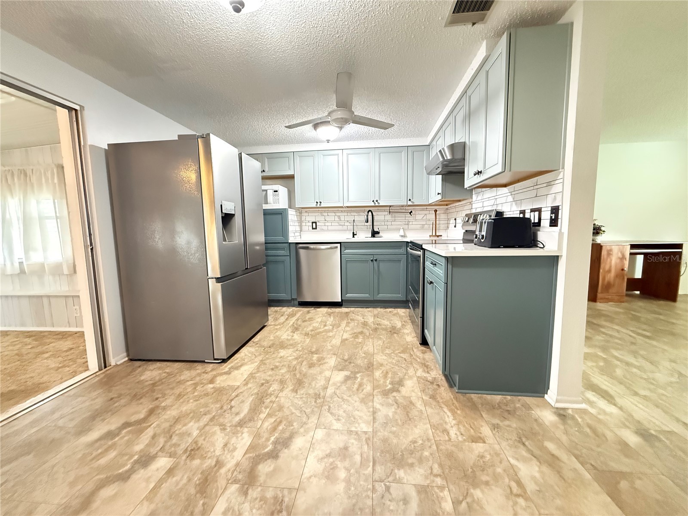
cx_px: 344
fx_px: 278
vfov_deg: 85.7
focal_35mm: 14
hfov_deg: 102.1
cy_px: 258
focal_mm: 2.22
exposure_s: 1/40
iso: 1250
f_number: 2.2
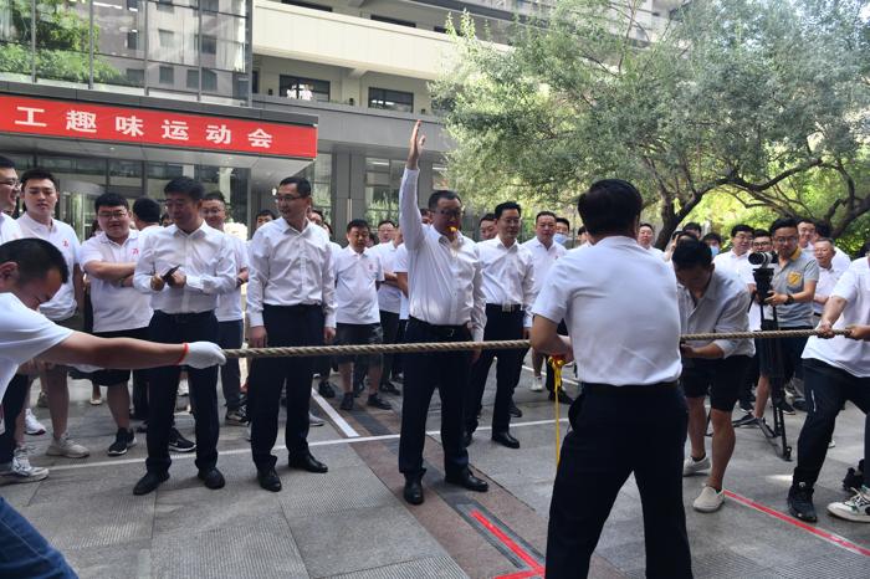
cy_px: 290
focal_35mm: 24
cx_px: 435
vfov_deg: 53.1
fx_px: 580
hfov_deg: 73.8
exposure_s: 1/250
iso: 640
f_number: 8
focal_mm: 24
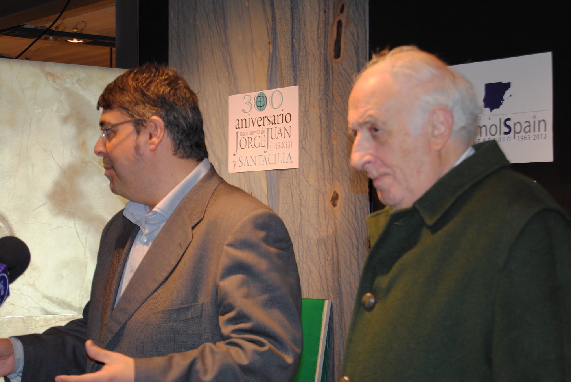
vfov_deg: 16.6
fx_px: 1310
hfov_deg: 24.6
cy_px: 191
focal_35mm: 82
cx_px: 286
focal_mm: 55
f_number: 5.6
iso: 200
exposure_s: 1/60
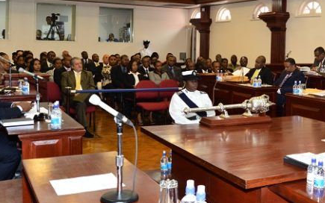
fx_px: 425
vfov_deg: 26.7
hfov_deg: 40.1
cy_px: 62
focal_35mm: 48
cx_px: 262
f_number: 8
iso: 1600
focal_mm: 20
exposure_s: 1/60
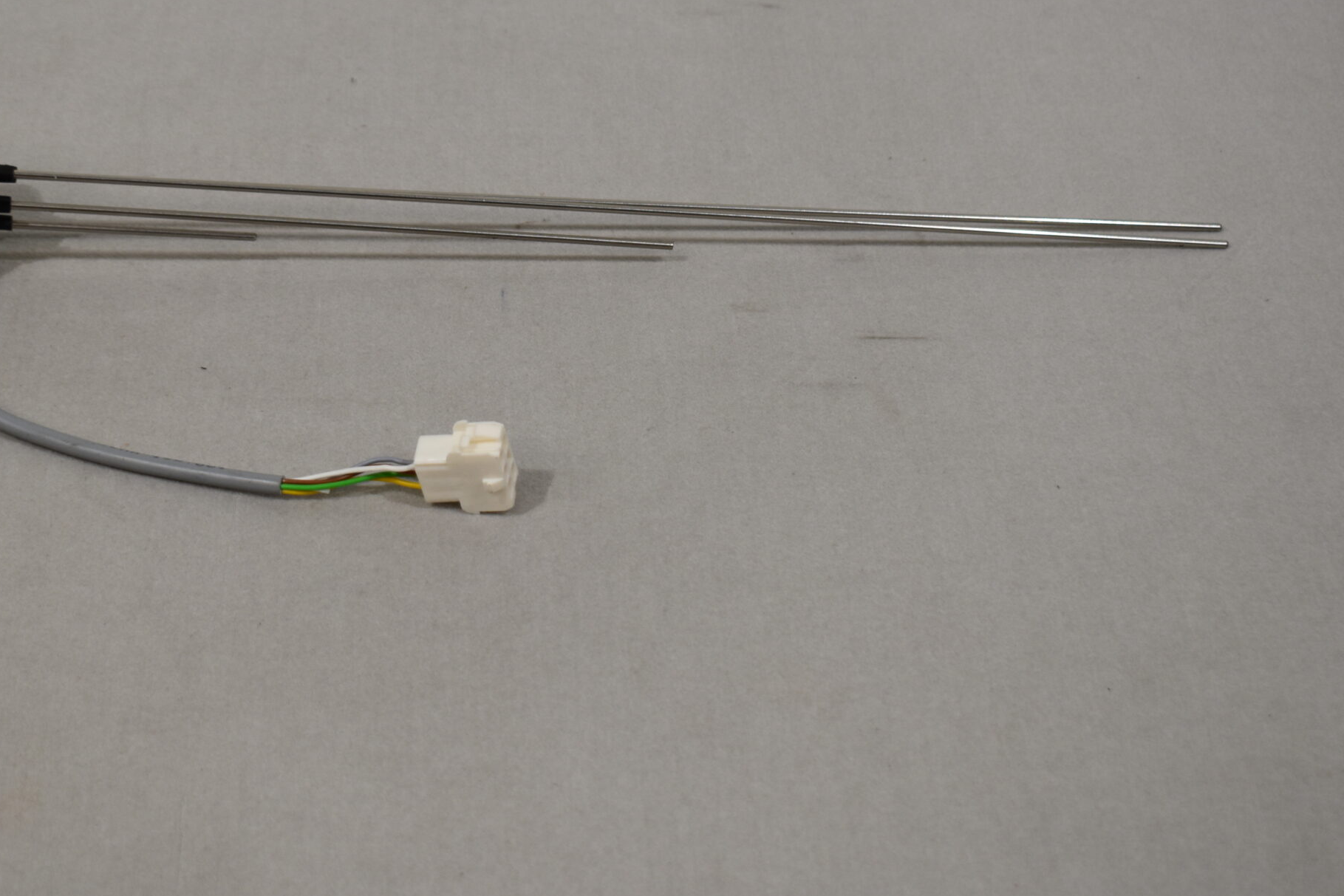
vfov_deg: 17.9
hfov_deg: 26.6
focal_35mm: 76
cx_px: 546
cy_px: 331
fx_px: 2837
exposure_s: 1/125
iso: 320
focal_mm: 36
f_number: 5.6
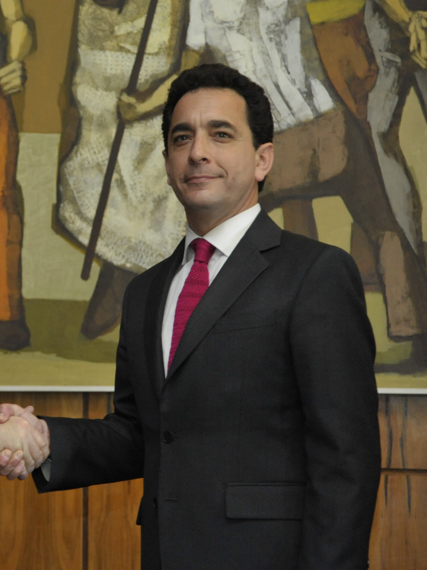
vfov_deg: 11.7
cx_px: -19
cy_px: 251
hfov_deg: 8.7
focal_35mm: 169
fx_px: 2780
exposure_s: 1/125
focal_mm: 100
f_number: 4
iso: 2500
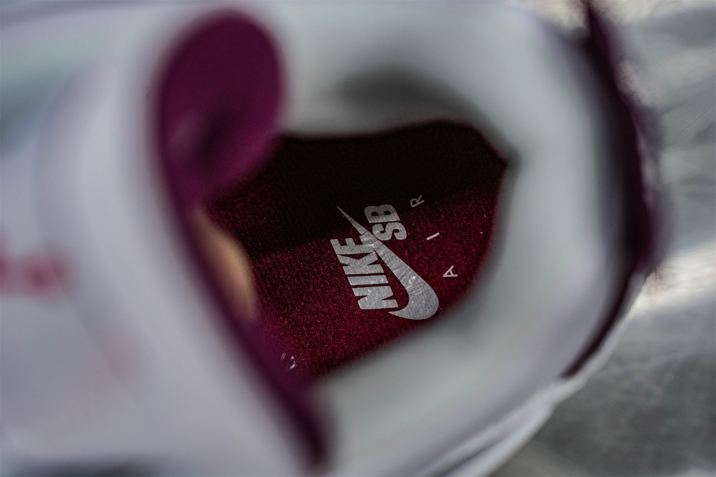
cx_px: 358
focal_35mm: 57
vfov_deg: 23.8
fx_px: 1133
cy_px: 238
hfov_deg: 35.1
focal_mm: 57
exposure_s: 1/60
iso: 320
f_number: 4.5
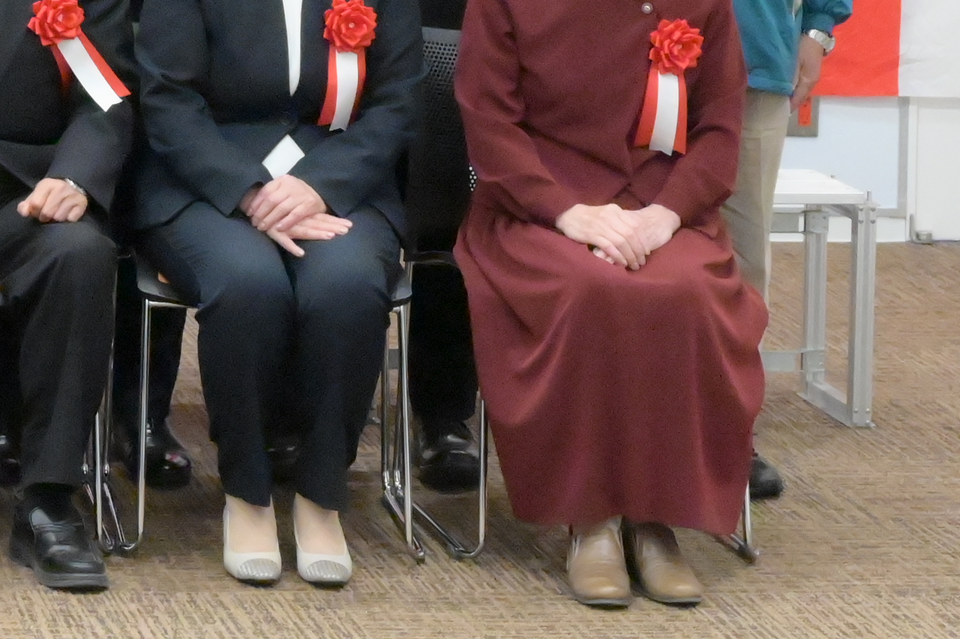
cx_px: -345
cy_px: -270
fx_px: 3998
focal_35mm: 150
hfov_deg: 13.1
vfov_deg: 8.9
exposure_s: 1/640
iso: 22800
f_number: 8
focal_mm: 42
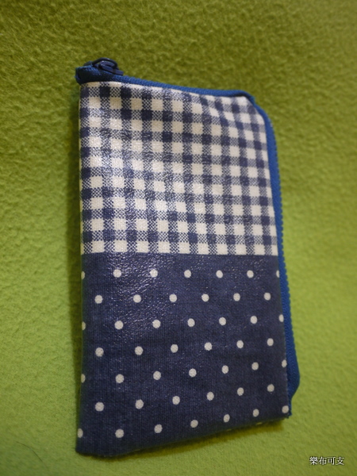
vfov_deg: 63.4
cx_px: 178
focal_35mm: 28
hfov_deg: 49.7
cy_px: 238
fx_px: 385
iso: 400
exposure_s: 1/40
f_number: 2.5
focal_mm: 14
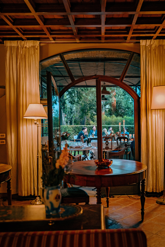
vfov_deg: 52.3
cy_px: 124
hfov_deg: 36.2
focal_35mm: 37
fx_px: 252
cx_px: 82
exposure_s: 1/160
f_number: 2.8
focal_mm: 36.7
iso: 1250
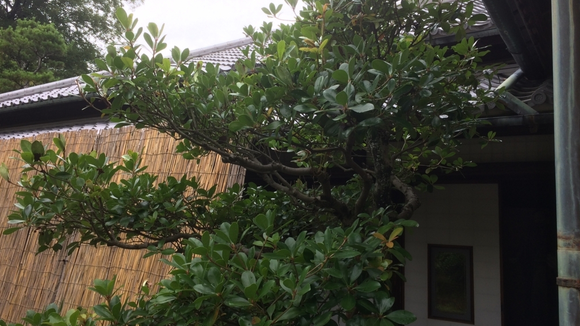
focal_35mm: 32
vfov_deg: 36.7
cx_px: 287
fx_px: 492
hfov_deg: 61.0
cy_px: 149
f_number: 2.2
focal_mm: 4.15
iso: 32
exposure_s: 1/612
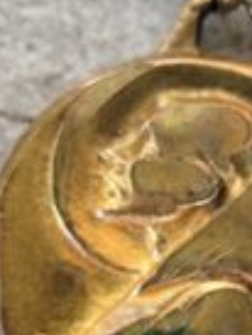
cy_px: 259
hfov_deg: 5.5
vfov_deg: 7.3
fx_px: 2636
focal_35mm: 272
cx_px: 188
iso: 400
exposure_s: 1/25
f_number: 1.65
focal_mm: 6.19
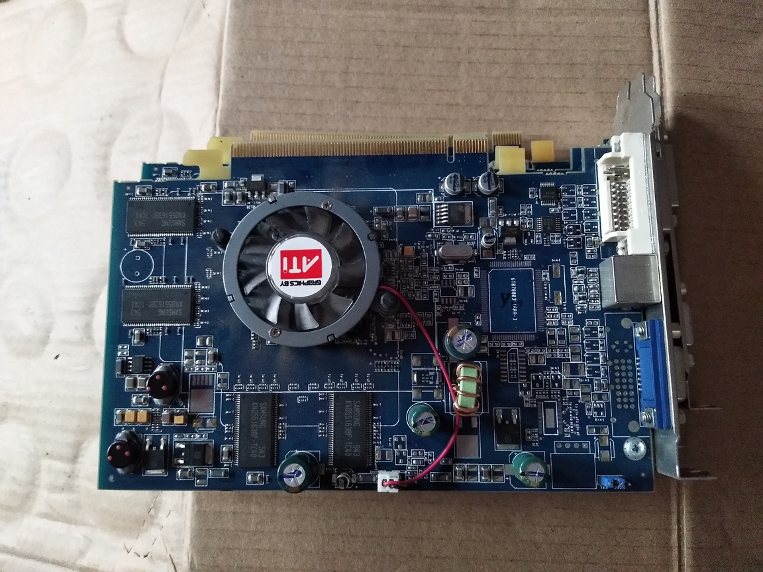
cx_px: 382
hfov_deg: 67.3
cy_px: 286
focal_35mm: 26
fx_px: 573
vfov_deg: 53.1
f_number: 2
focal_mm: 3.88
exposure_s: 1/25
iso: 640
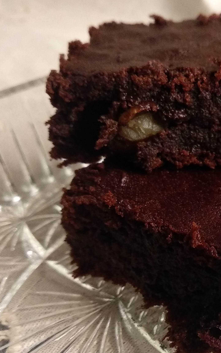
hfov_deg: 25.3
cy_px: 203
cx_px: 231
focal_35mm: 48
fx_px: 463
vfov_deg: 41.7
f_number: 2.2
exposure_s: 1/25
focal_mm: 3.81
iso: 800
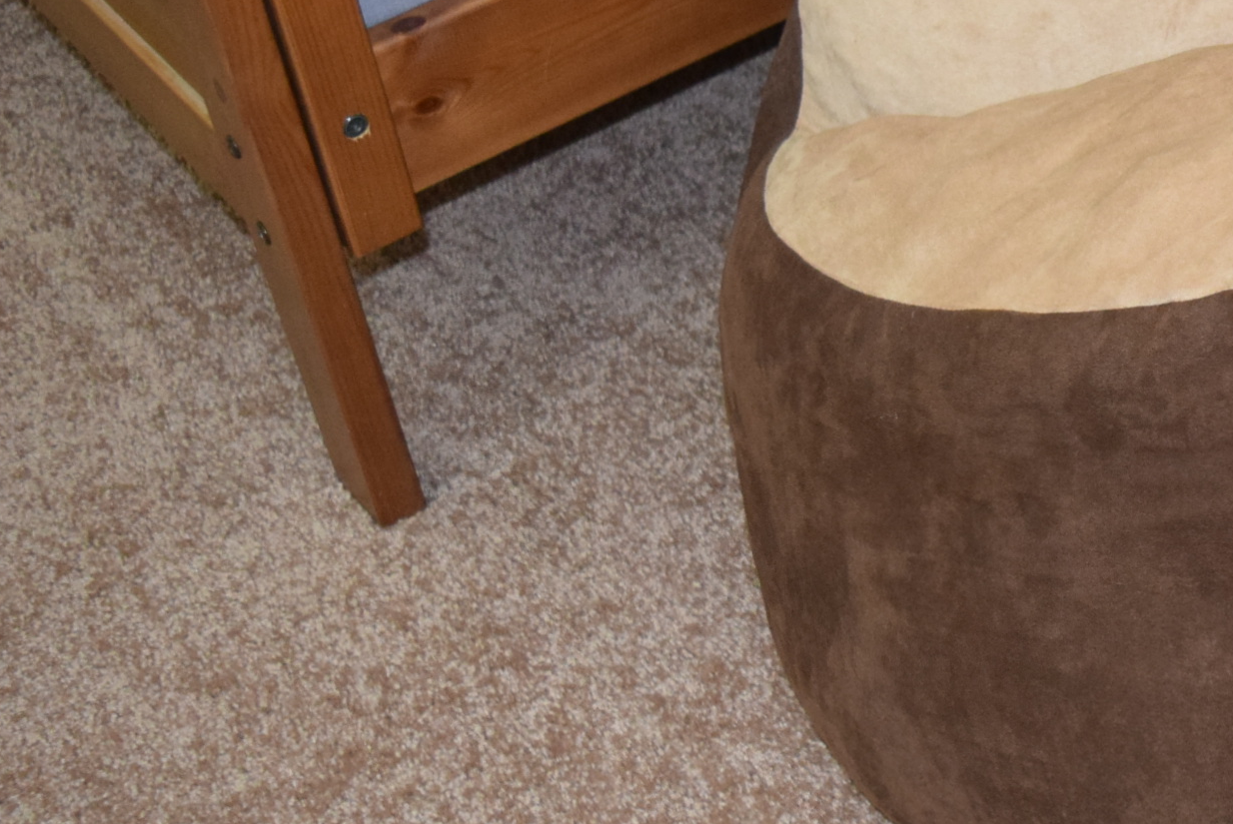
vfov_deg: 17.0
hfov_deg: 23.4
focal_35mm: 80
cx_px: 1448
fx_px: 2742
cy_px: 210
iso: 2000
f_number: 3.8
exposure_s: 1/60
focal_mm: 22
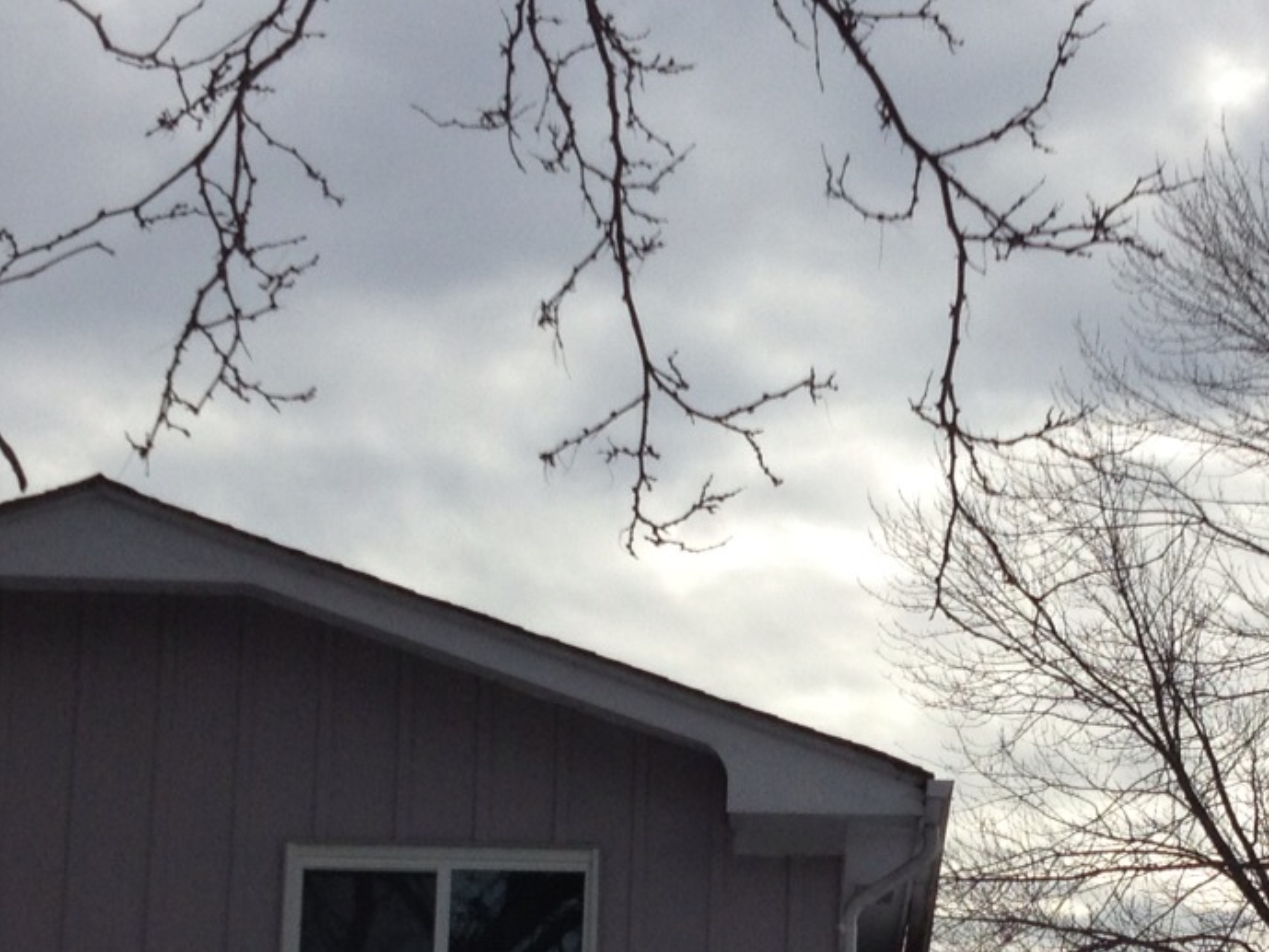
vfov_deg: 13.9
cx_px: 904
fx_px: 3813
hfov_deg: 18.8
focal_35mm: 104
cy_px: 1057
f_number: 2.4
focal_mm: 4.28
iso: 50
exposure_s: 1/1672
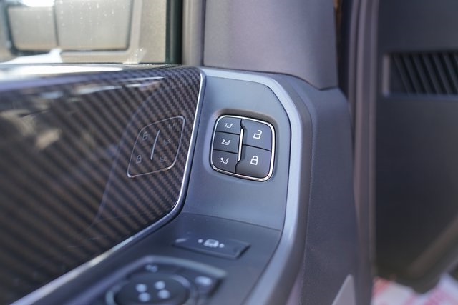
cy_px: 152
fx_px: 471
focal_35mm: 37
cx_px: 229
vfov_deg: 36.0
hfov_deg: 51.9
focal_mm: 37
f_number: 4
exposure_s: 1/60
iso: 160
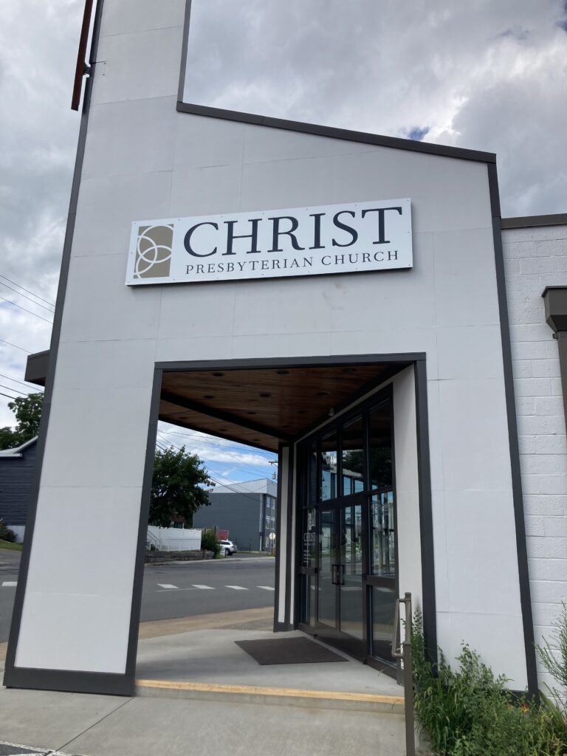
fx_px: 612
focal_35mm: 28
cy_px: 378
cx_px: 284
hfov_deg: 49.7
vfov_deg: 63.4
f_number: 1.8
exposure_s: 1/2667
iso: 25
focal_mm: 3.99
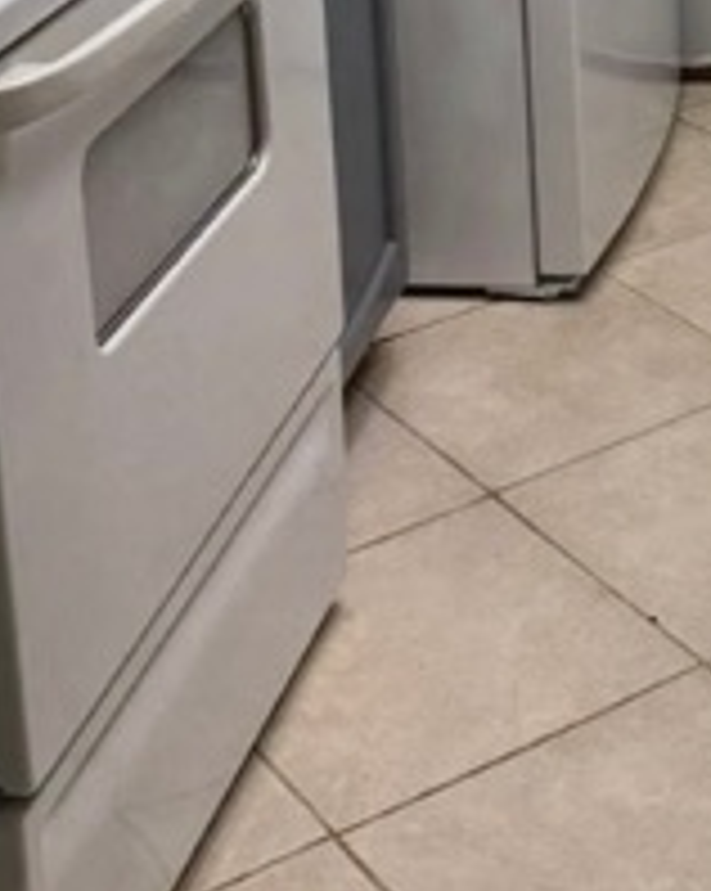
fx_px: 2397
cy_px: -256
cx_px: 778
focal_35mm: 91
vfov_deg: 19.5
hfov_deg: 16.4
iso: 200
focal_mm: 6.76
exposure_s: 1/201
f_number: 1.78
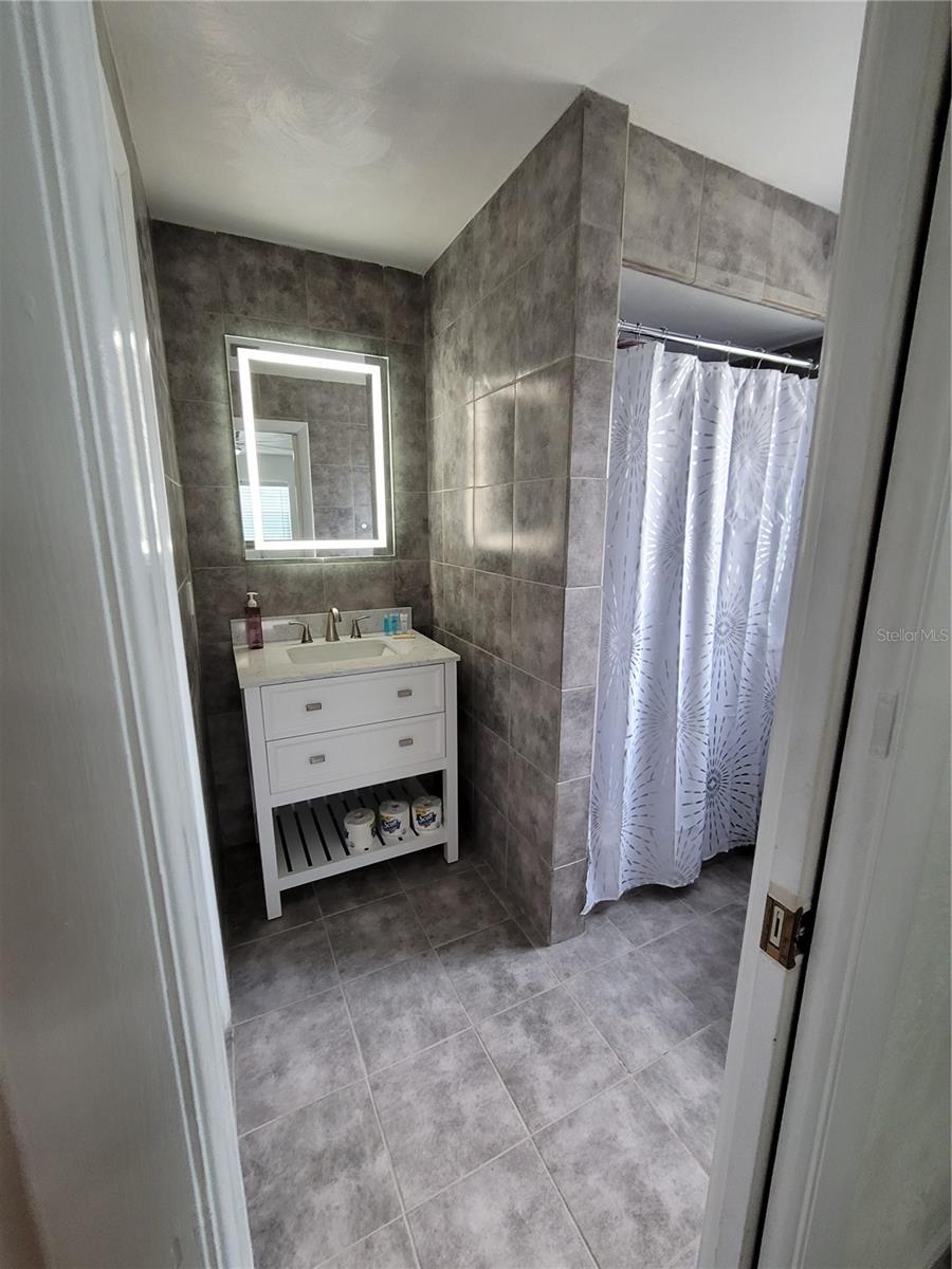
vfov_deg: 106.2
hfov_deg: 89.9
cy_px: 634
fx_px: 477
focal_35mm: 13
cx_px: 476
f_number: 2.2
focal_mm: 2.2
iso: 320
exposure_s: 1/60
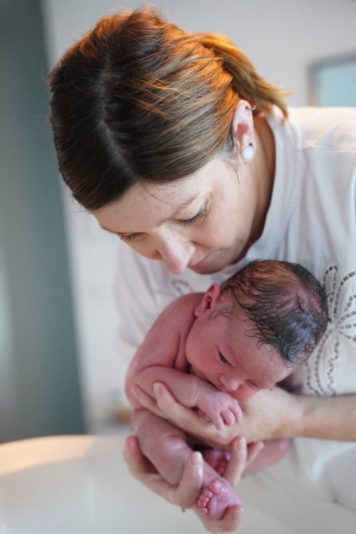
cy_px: 267
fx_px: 872
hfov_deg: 23.1
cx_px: 178
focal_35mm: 59
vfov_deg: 34.0
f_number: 2.8
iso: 3200
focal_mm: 58.8
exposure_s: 1/200
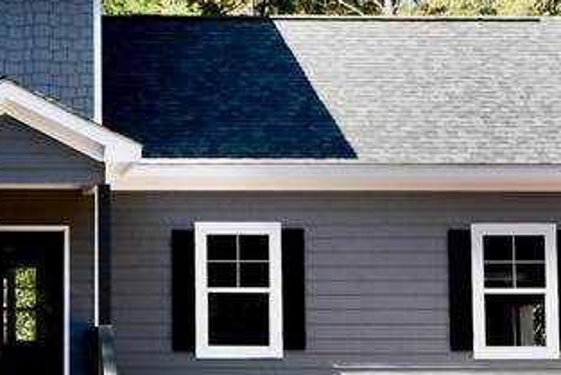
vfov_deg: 10.9
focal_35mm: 125
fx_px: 1949
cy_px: 5
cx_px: -72
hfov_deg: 15.9
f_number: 8
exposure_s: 1/250
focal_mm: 24
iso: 200
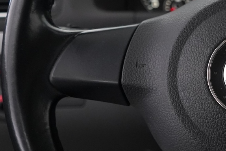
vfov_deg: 17.3
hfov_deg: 24.0
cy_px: 71
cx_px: 248
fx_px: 496
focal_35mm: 79
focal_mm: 28
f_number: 3.5
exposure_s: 1/60
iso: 4000
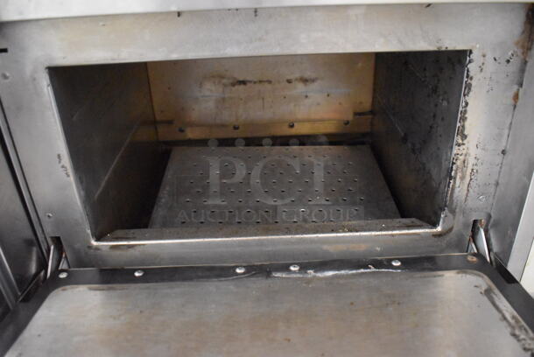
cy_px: 178
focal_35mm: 32
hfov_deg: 59.4
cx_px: 267
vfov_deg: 41.8
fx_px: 468
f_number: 3.8
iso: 12800
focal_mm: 21
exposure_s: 1/40
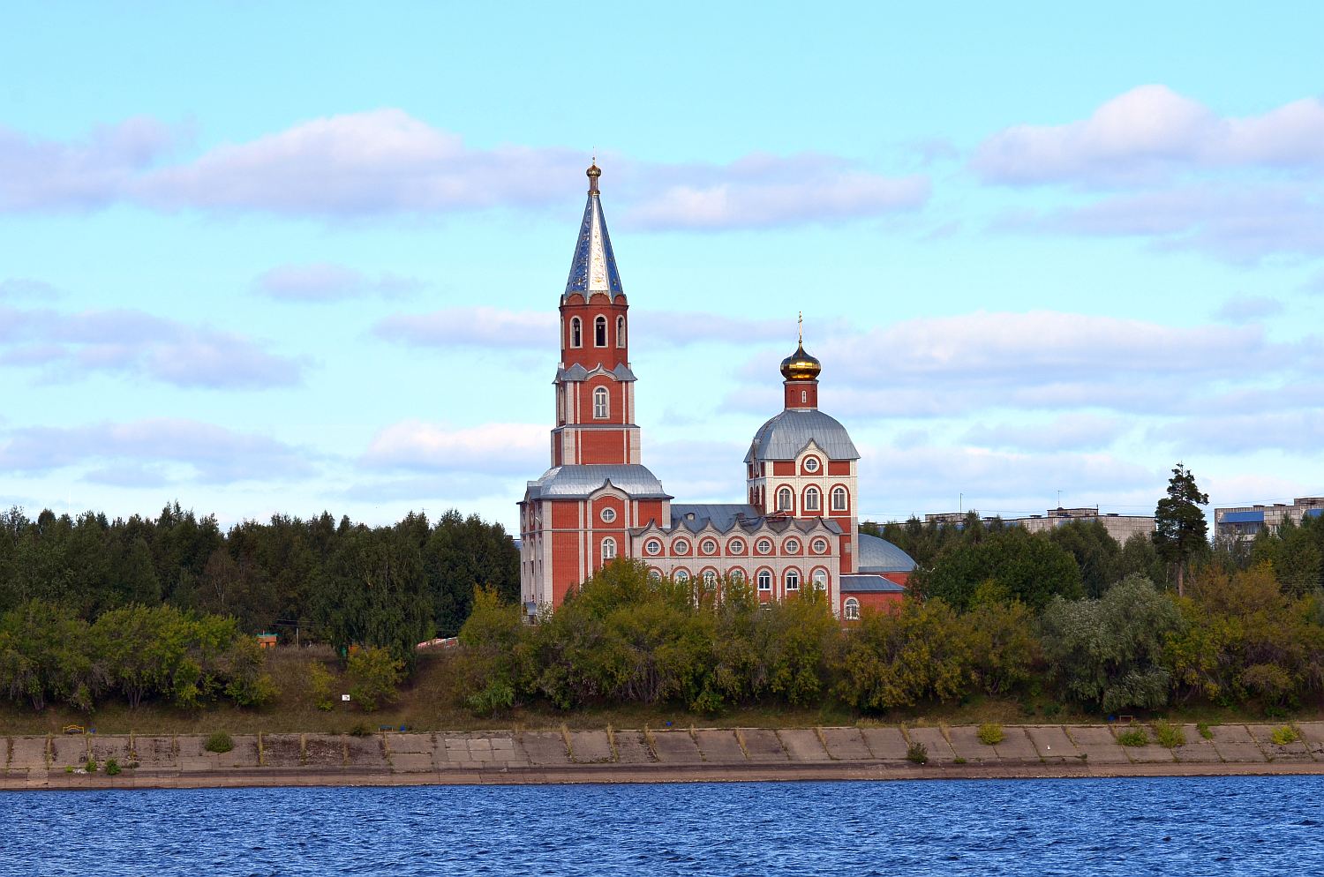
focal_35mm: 188
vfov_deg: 7.3
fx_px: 6883
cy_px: 438
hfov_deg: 11.0
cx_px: 662
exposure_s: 1/400
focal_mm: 125
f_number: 11
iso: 200
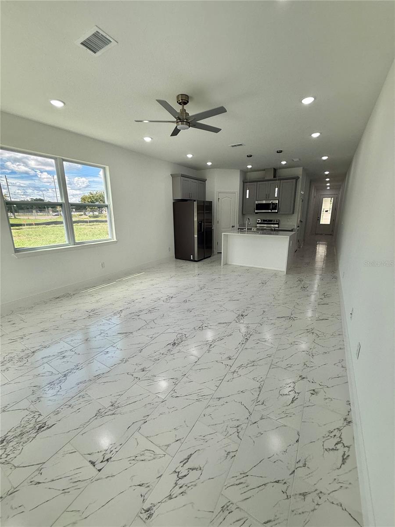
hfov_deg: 85.7
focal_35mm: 14
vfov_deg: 102.1
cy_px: 264
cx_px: 198
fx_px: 213
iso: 64
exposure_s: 1/300
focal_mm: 2.22
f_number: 2.2
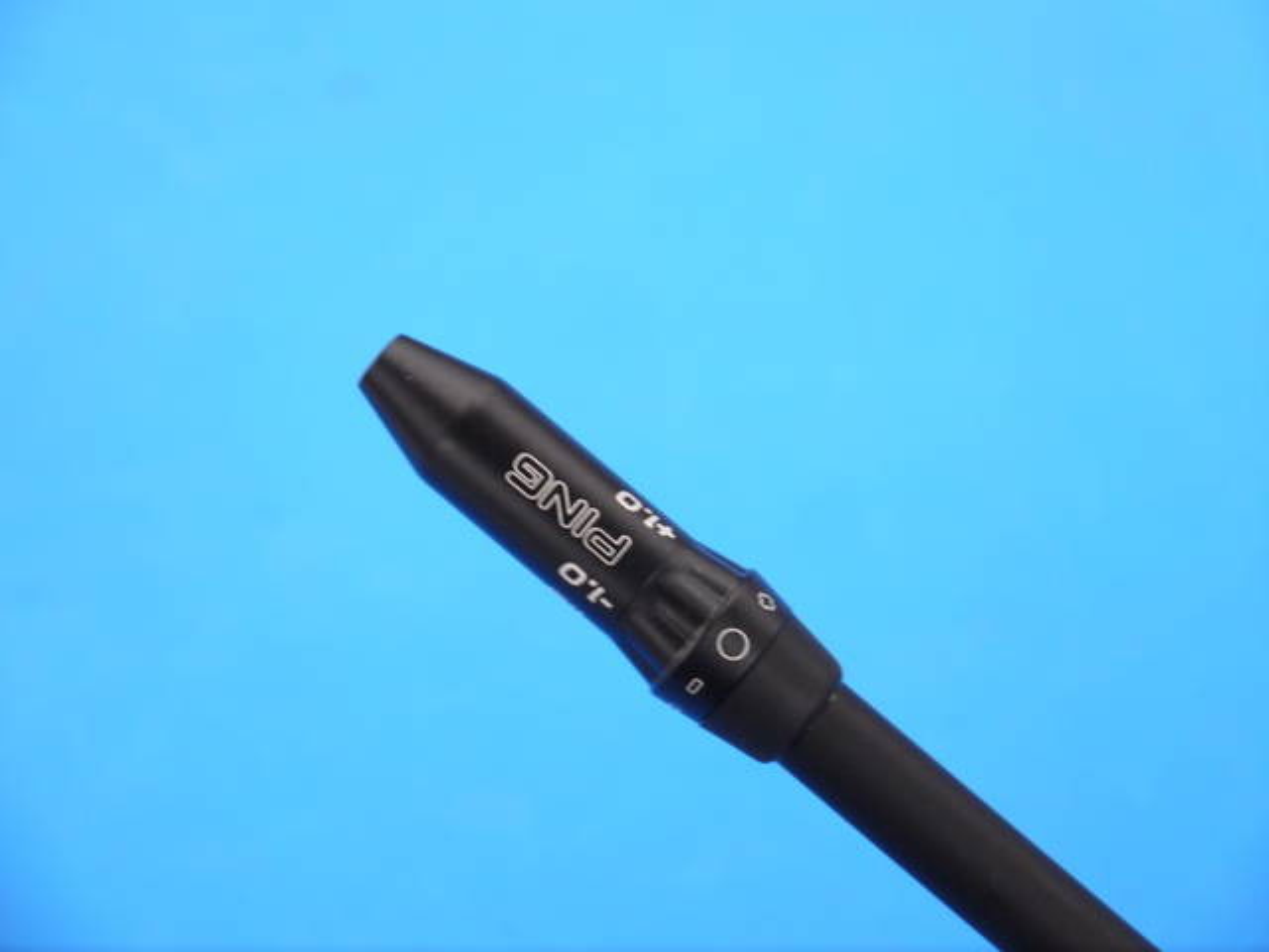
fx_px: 3079
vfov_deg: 17.6
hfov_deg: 23.3
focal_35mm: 84
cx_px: 634
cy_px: 476
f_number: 5.6
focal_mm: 42
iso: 640
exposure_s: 1/80
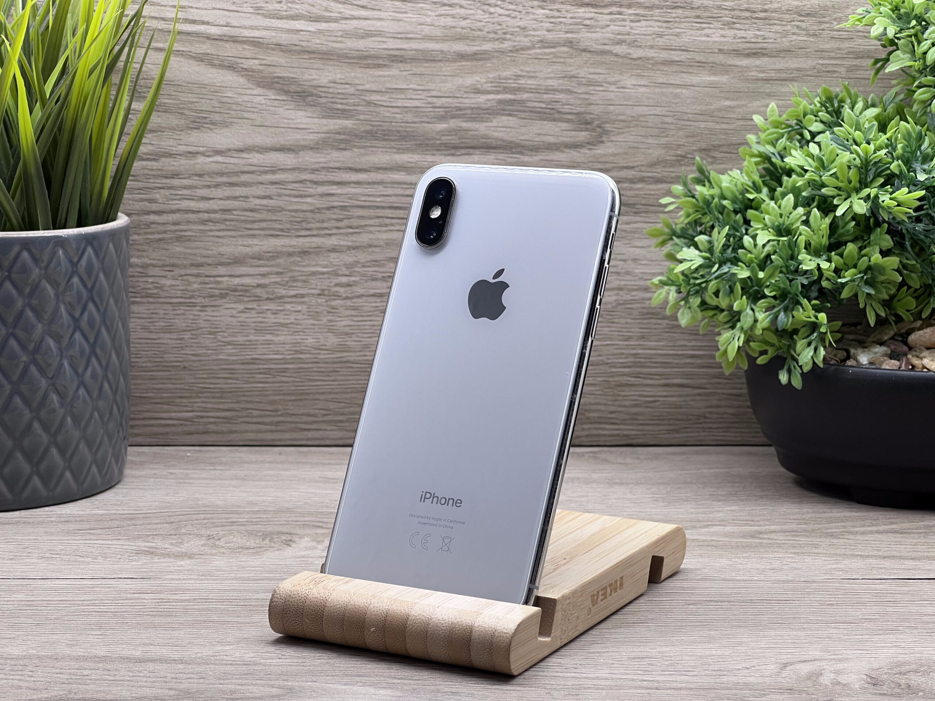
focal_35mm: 77
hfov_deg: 25.3
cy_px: 350
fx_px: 2080
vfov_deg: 19.1
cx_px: 468
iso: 80
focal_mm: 9
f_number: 2.8
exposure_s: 1/100
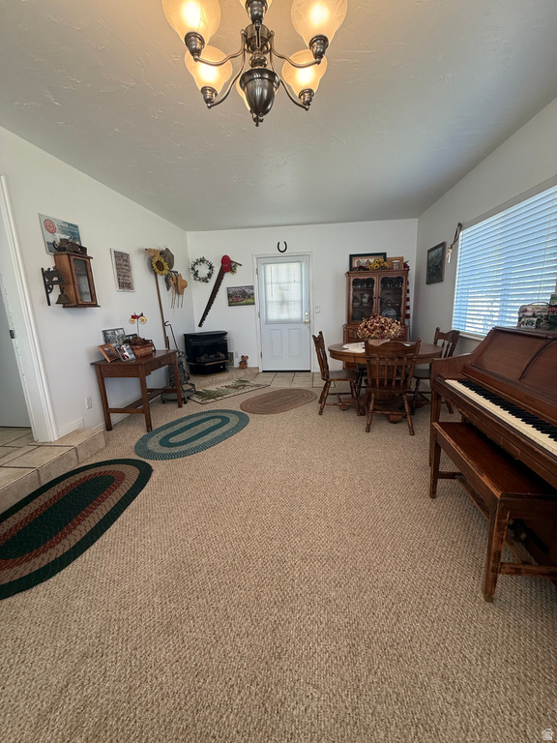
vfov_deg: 102.1
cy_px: 372
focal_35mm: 14
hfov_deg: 85.7
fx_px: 300
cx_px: 278
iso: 100
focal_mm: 2.22
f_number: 2.2
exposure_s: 1/120
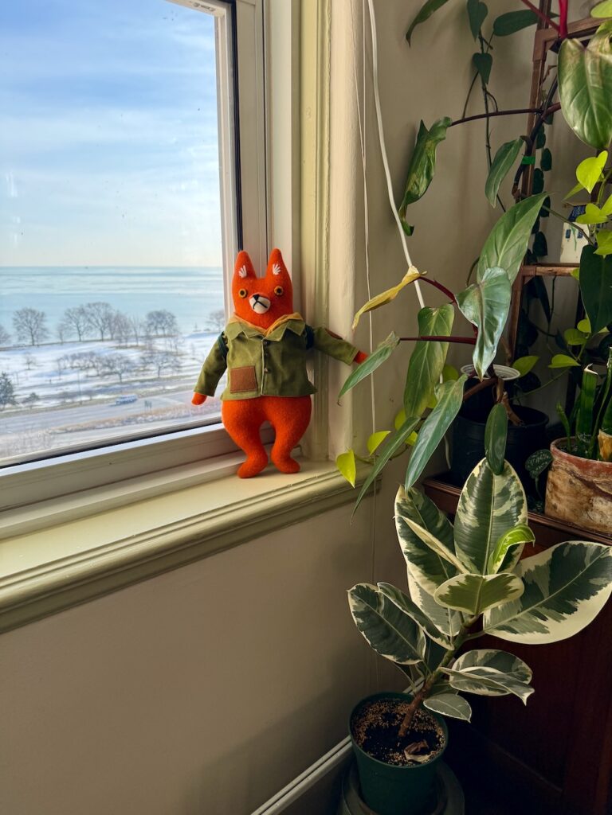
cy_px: 408
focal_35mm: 24
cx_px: 306
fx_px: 566
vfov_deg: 71.6
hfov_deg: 56.8
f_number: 1.78
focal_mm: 6.76
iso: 100
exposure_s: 1/1091
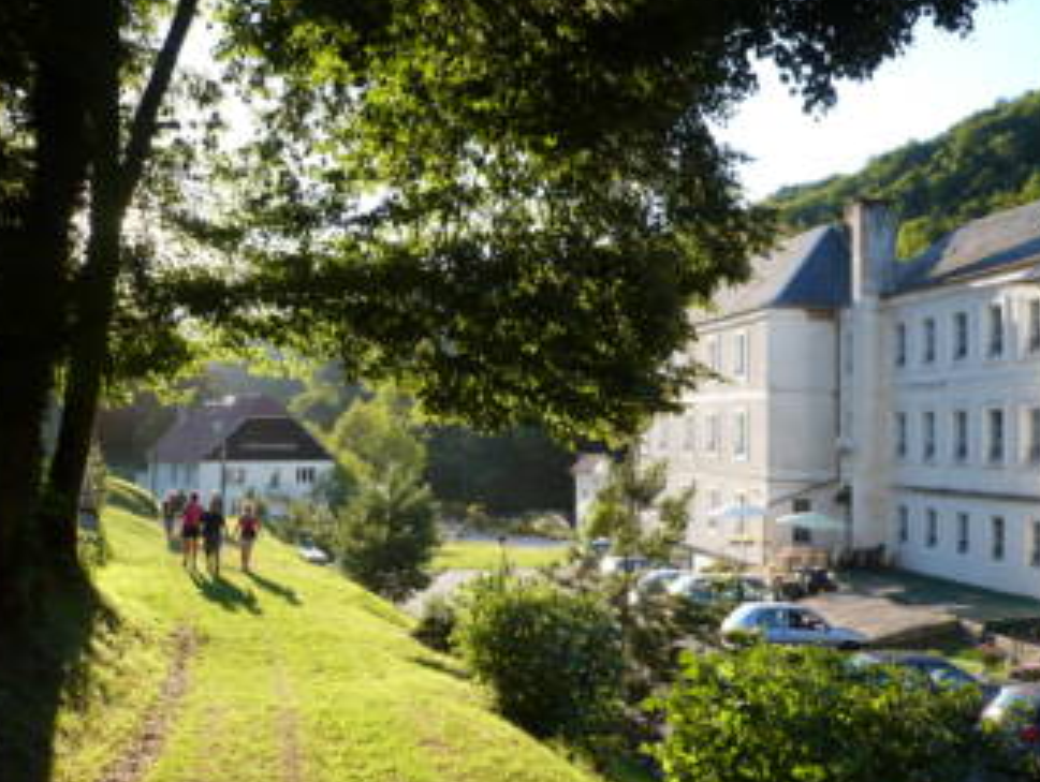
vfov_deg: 36.9
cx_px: 515
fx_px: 1173
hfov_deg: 47.8
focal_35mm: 39
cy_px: 397
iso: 100
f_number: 2.9
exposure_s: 1/250
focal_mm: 6
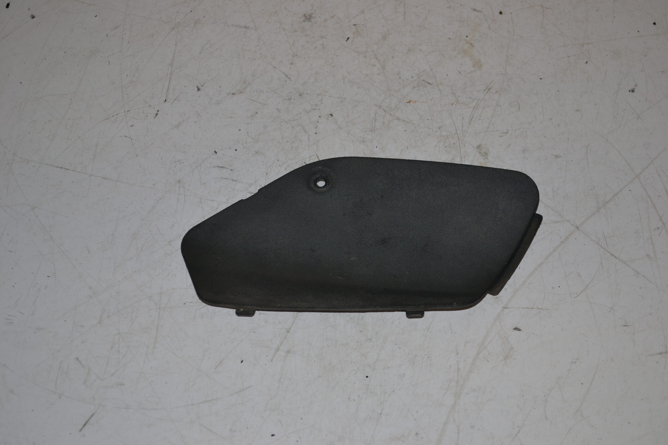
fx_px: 1058
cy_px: 222
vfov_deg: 23.8
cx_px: 334
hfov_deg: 35.1
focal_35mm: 57
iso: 320
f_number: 5
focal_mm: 38
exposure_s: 1/125
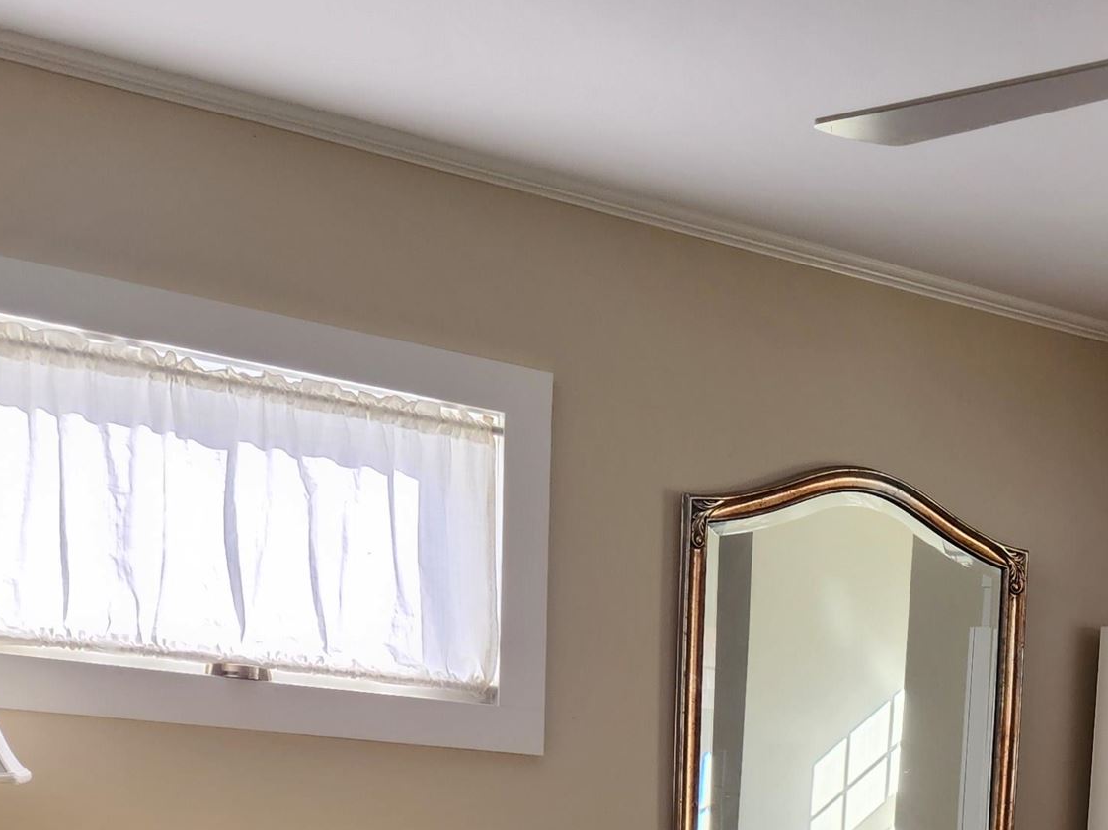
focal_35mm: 63
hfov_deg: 28.1
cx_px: 1204
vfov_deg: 21.2
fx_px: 2016
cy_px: 1068
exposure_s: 1/180
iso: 64
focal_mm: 5.4
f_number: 1.8
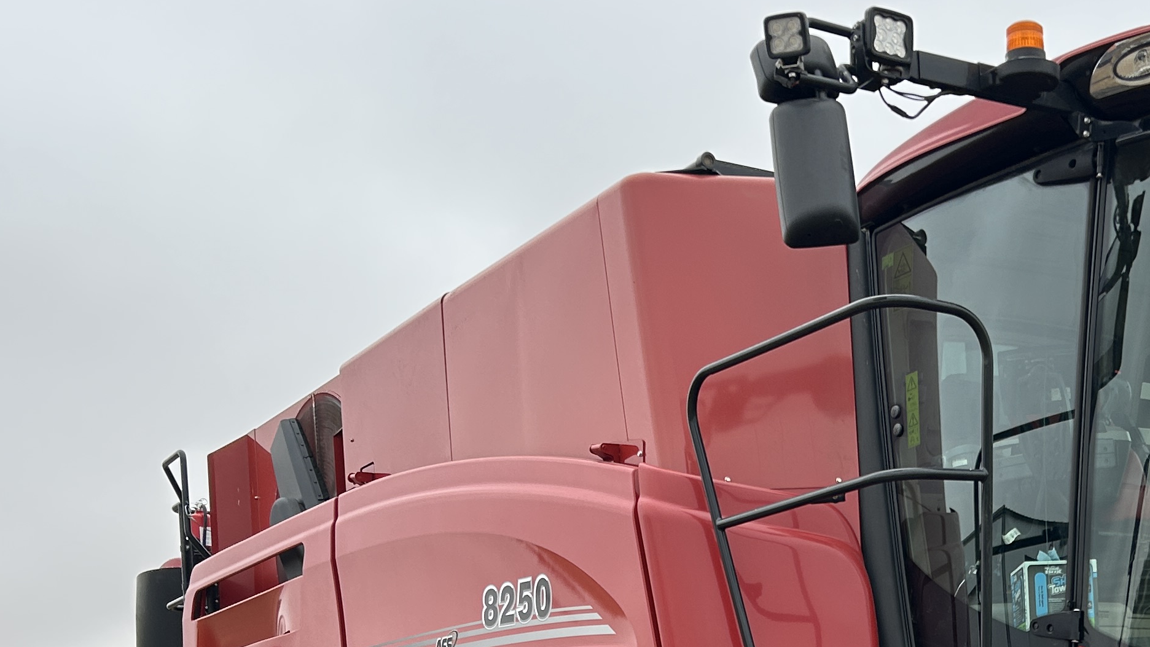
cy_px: 763
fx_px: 1860
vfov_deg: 18.7
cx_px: 908
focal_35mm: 61
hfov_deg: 33.4
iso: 50
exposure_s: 1/632
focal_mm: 5.7
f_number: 1.5
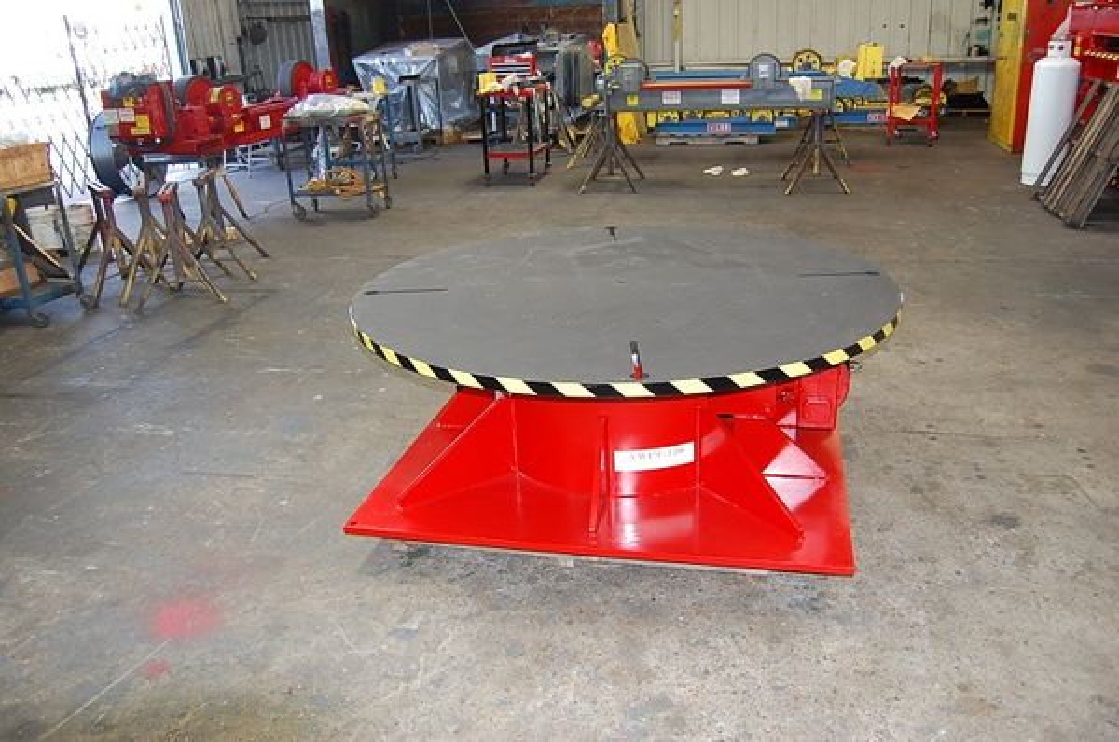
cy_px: 371
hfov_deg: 64.6
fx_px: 884
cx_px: 560
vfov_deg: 45.5
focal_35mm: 28
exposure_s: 1/60
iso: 400
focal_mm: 19
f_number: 3.5
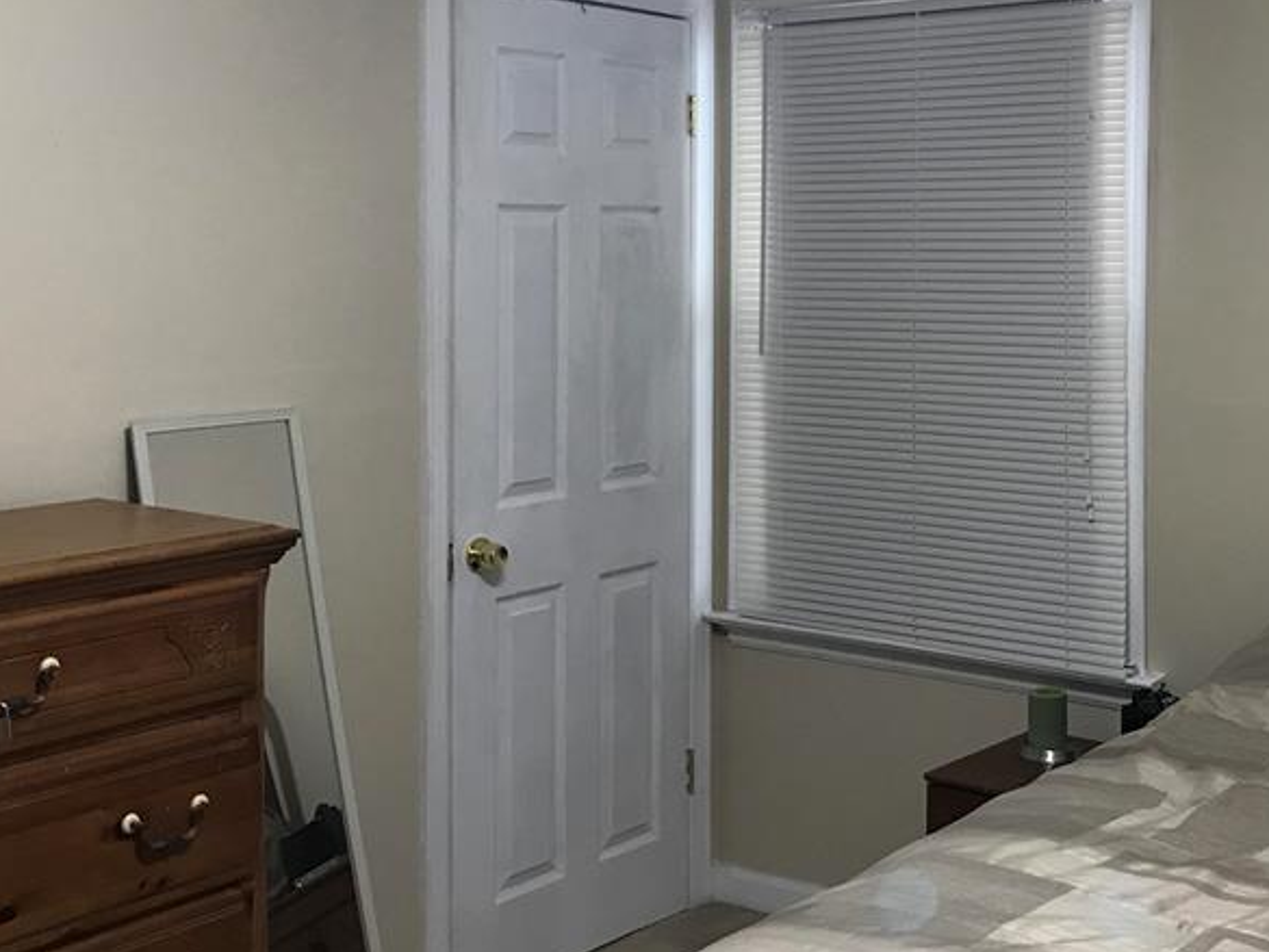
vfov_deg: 29.3
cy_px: 269
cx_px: 881
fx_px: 1797
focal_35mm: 49
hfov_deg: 38.3
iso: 50
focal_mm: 3.99
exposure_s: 1/15
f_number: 1.8
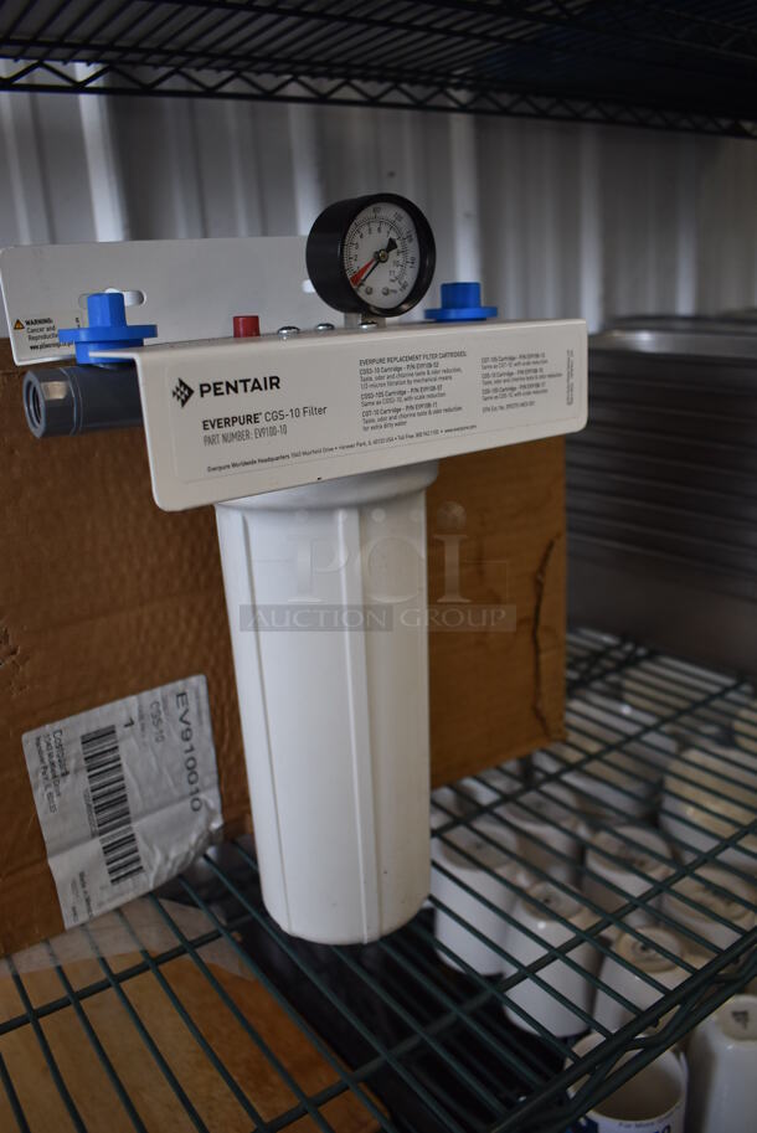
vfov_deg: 67.3
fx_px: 850
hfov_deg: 48.0
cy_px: 566
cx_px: 378
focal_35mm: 27
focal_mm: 18
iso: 640
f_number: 3.5
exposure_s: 1/250
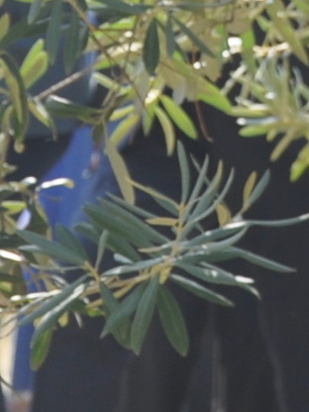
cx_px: 937
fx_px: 4386
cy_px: -275
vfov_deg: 5.3
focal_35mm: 369
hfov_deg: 3.9
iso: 200
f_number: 6.3
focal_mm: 35
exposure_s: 1/160
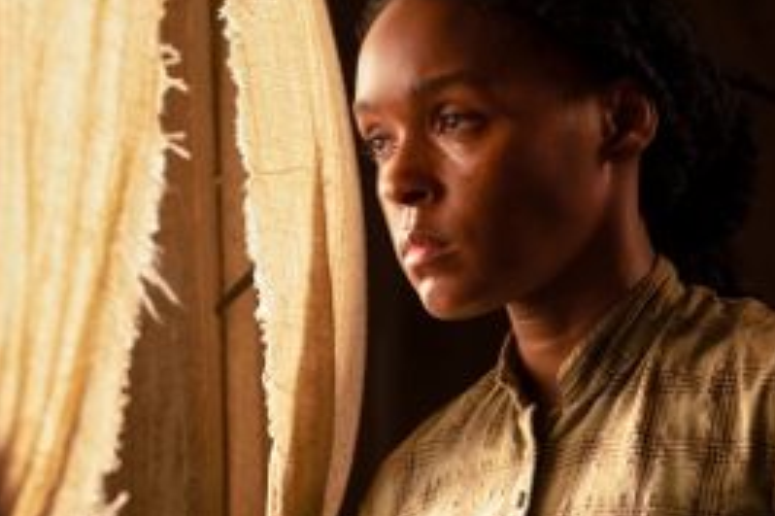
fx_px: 4238
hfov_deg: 10.4
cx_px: 232
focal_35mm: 197
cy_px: 300
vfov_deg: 7.0
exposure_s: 1/125
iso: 1250
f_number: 3.2
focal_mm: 90.6
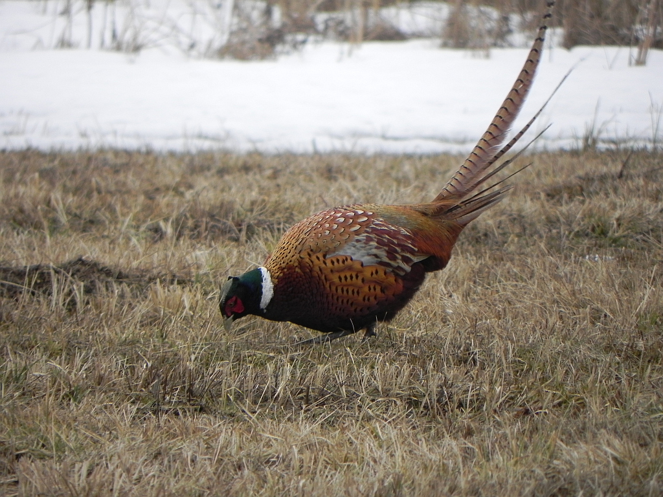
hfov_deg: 2.9
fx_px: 12986
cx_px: 332
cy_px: 248
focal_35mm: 678
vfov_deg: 2.2
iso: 160
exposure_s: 1/168
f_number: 5
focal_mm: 120
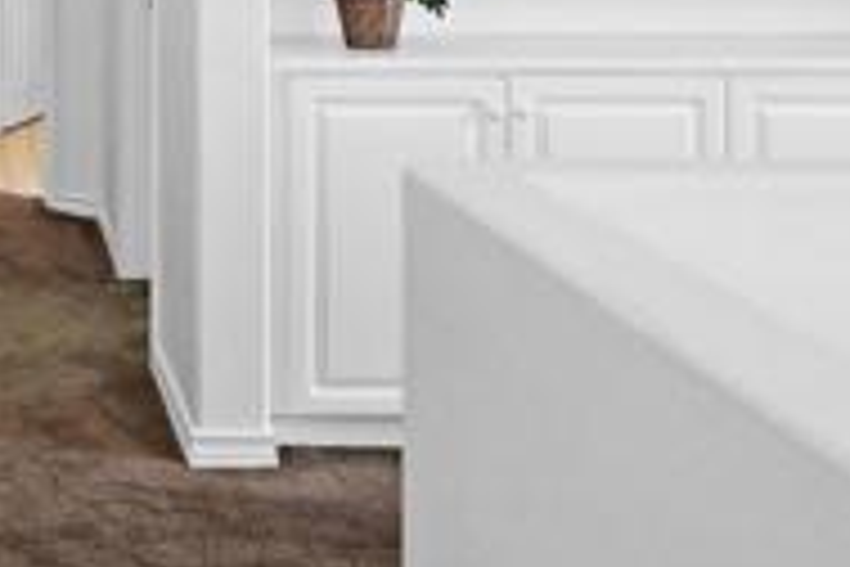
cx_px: -49
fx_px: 1440
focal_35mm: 61
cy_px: -110
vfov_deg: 20.8
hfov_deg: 30.0
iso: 320
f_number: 4
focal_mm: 18
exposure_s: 1/15
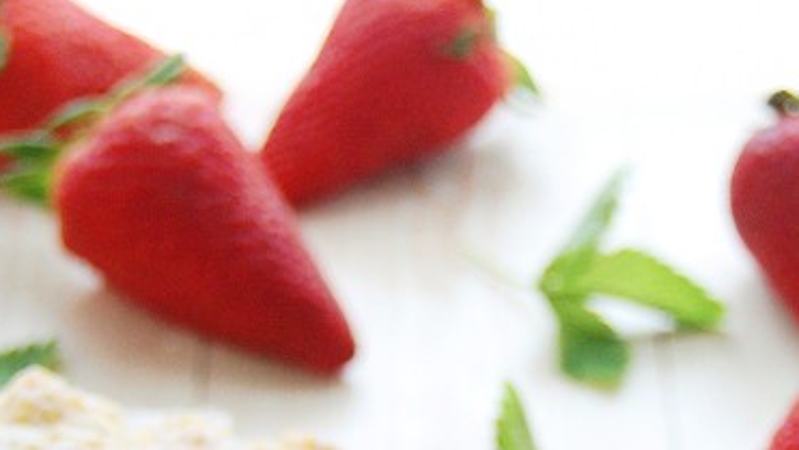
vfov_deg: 8.3
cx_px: 466
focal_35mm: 144
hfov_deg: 14.9
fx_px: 3052
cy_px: 596
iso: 800
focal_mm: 34
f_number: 4.5
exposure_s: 1/40
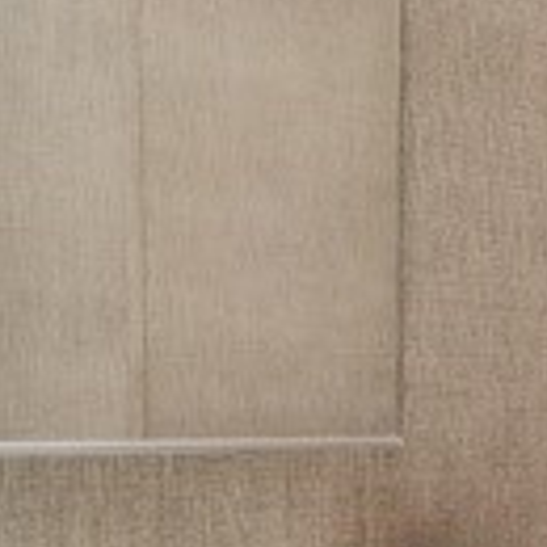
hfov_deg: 17.1
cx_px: 1191
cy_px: 404
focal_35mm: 59
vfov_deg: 28.7
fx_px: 1055
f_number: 9
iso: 250
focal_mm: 10
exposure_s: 1/6
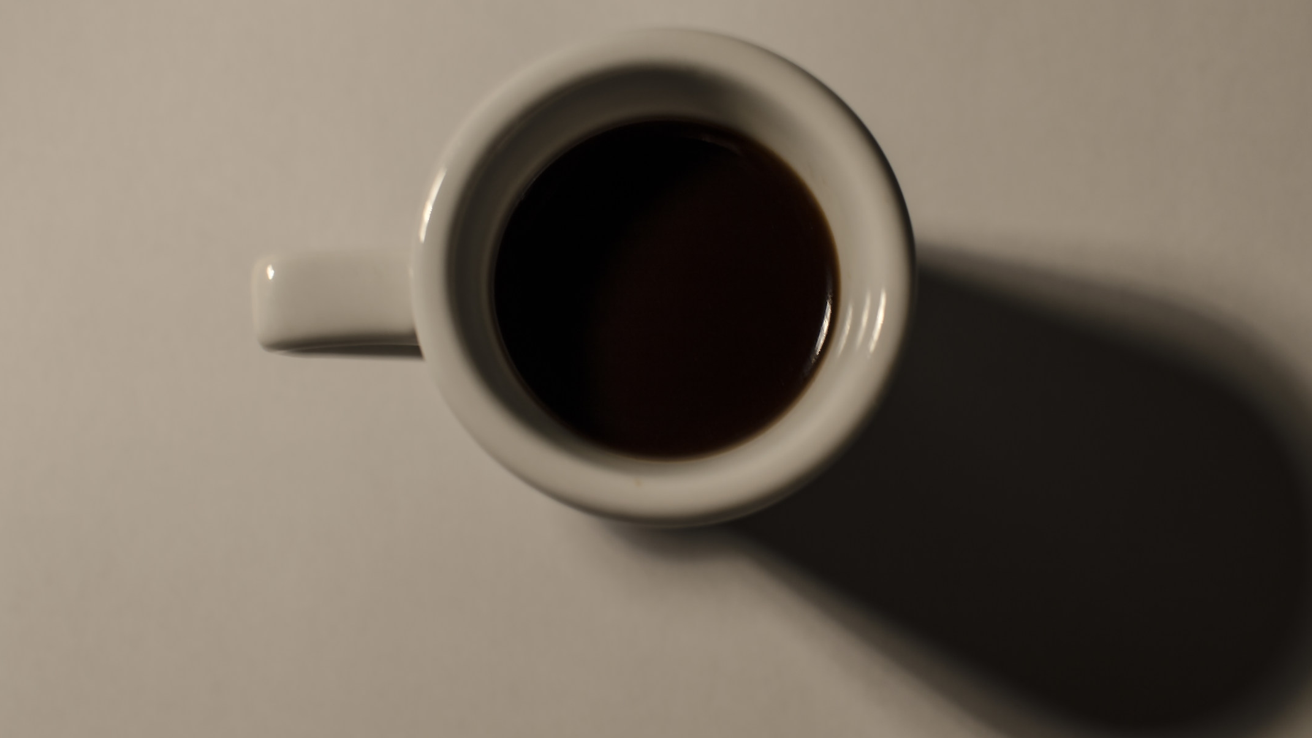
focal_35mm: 62
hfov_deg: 34.0
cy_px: 287
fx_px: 2143
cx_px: 669
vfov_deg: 19.5
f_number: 3.5
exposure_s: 1/15
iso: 100
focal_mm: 35
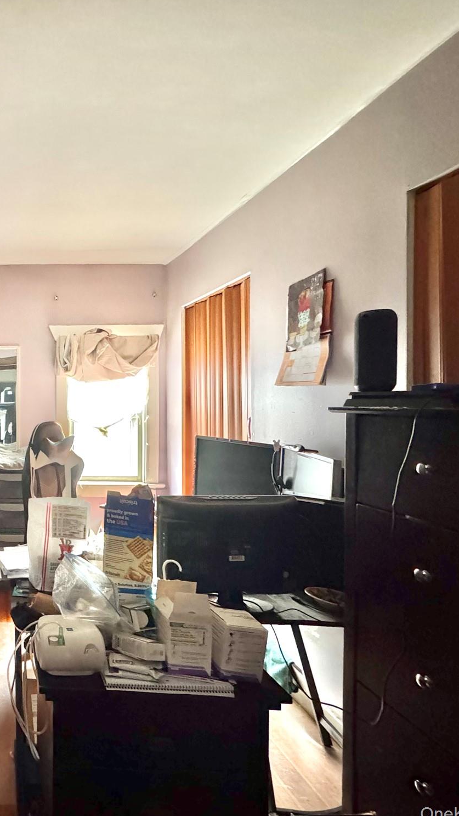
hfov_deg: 43.4
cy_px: 406
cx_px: -30
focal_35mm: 21
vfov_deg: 83.8
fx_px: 454
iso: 1250
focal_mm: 2.22
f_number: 2.2
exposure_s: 1/60
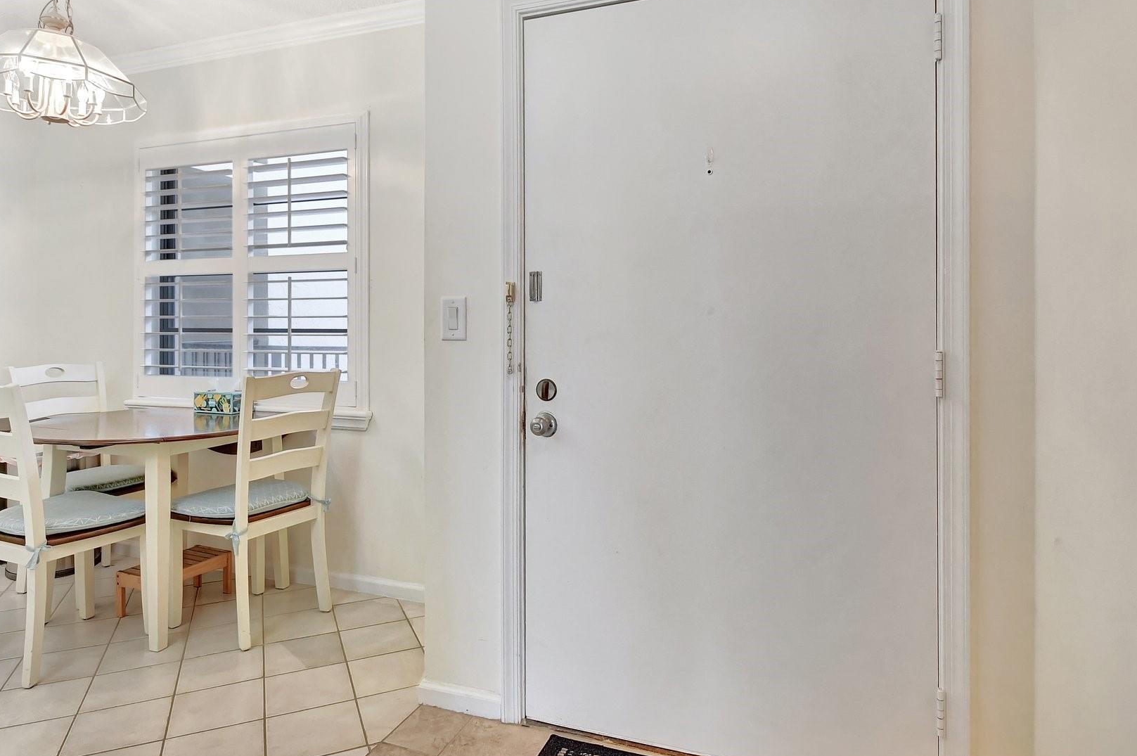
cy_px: 345
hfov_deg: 87.0
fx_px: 600
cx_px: 567
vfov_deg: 64.3
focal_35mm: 19
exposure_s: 1/8
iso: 1000
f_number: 8
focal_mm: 10
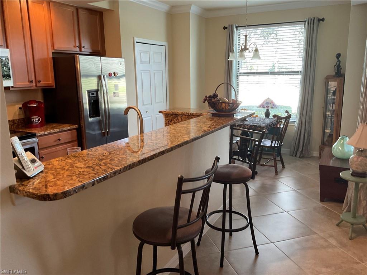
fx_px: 307
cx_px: 184
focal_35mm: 29
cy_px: 138
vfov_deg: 48.2
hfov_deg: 61.7
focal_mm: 3
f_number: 1.8
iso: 100
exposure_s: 1/60
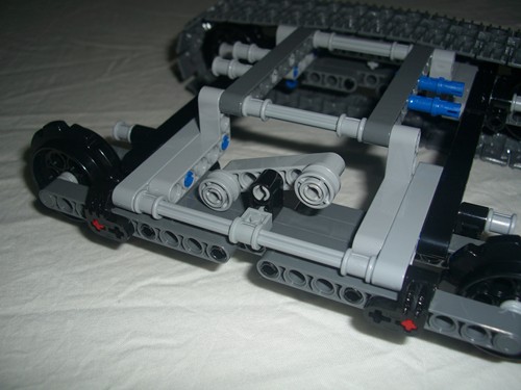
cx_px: 260
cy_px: 195
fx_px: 572
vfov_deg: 37.7
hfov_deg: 49.0
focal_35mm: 38
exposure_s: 1/30
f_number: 5.6
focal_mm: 7.9
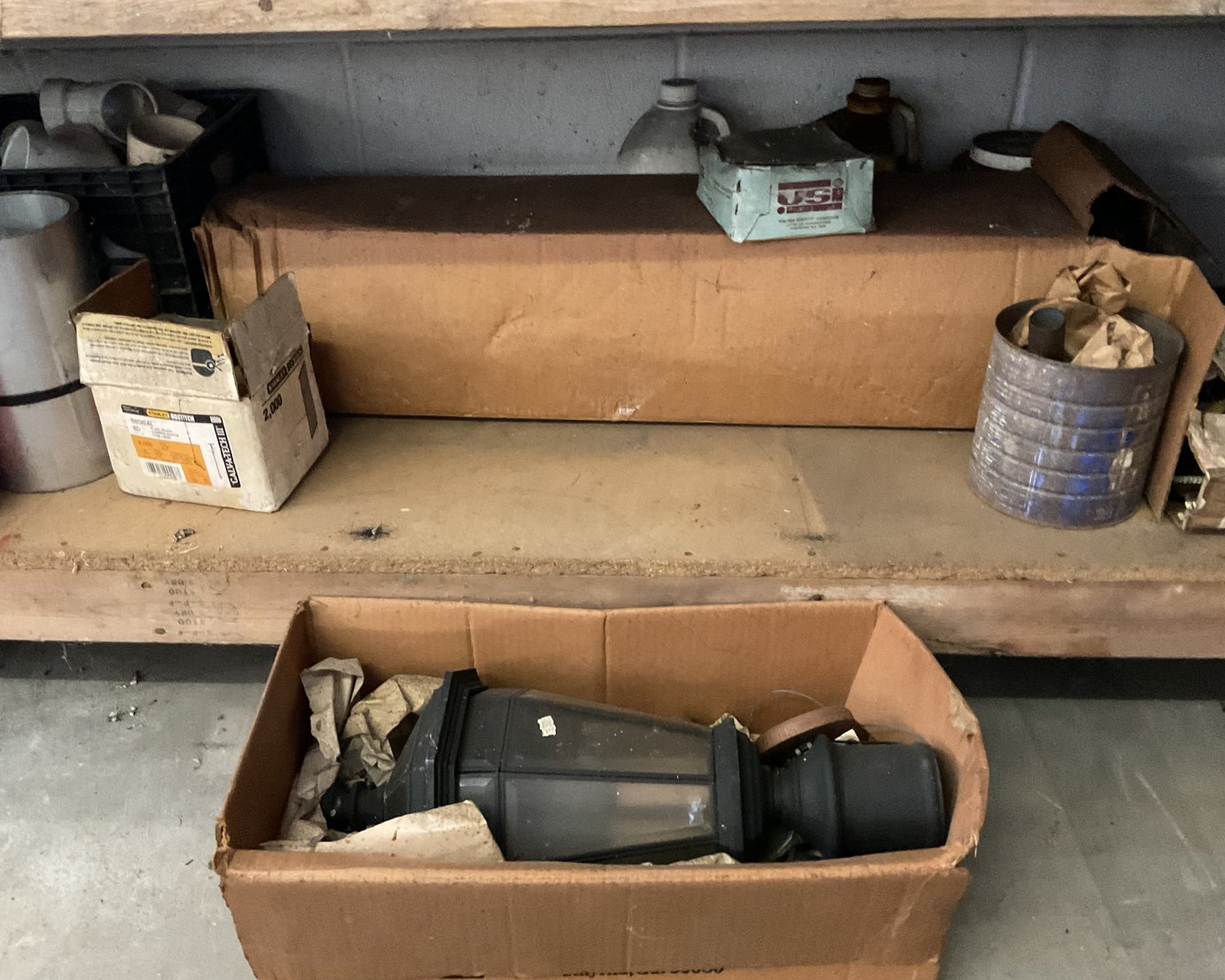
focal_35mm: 31
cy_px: 499
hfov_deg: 57.2
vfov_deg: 47.1
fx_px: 1124
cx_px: 578
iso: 500
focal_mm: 3
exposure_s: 1/24
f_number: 1.8
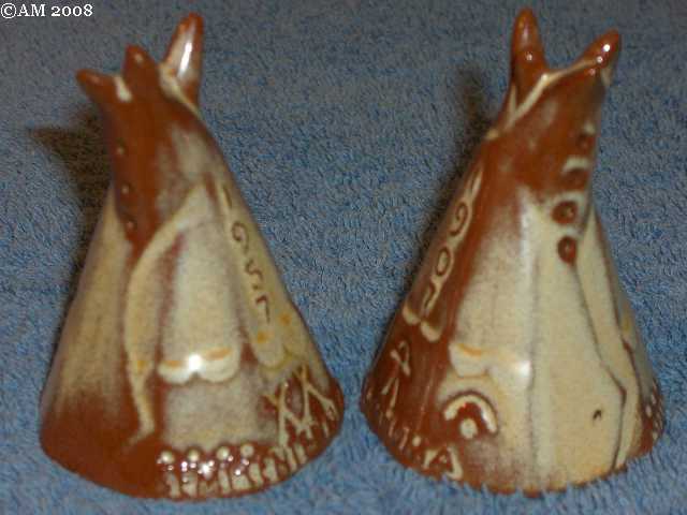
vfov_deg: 13.0
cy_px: 258
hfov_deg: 17.3
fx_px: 2262
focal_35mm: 114
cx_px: 344
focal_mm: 23.7
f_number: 5.4
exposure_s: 1/30
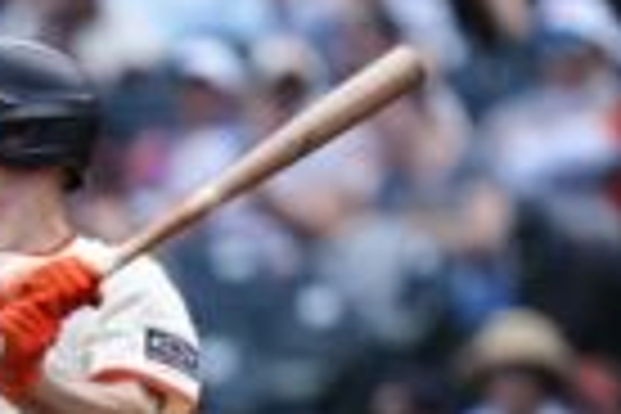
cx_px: -135
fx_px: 22458
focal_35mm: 1302
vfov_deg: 1.1
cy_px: 554
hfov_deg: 1.6
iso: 500
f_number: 2.8
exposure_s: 1/2500
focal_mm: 400
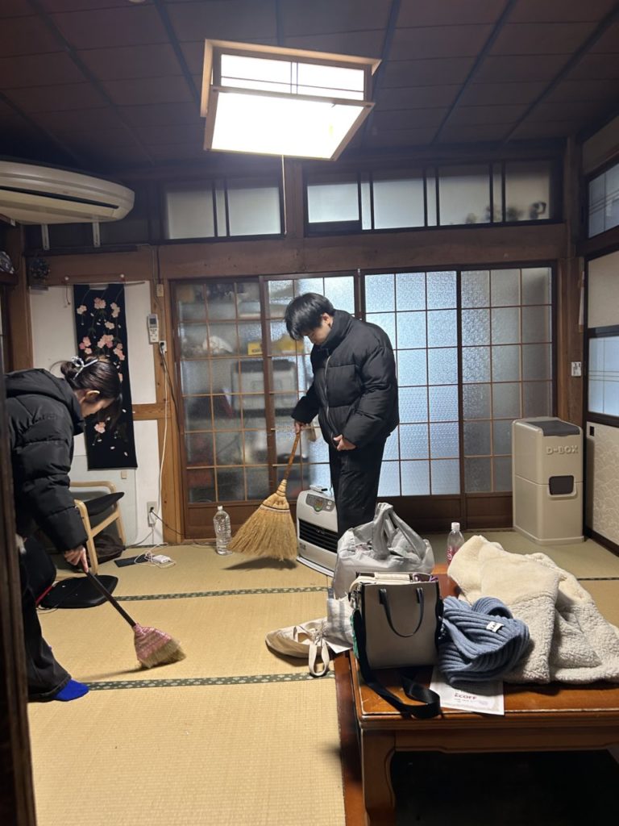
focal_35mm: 26
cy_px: 413
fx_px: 620
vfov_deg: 67.3
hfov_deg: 53.1
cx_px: 310
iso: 200
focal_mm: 5.7
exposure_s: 1/50
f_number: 1.5
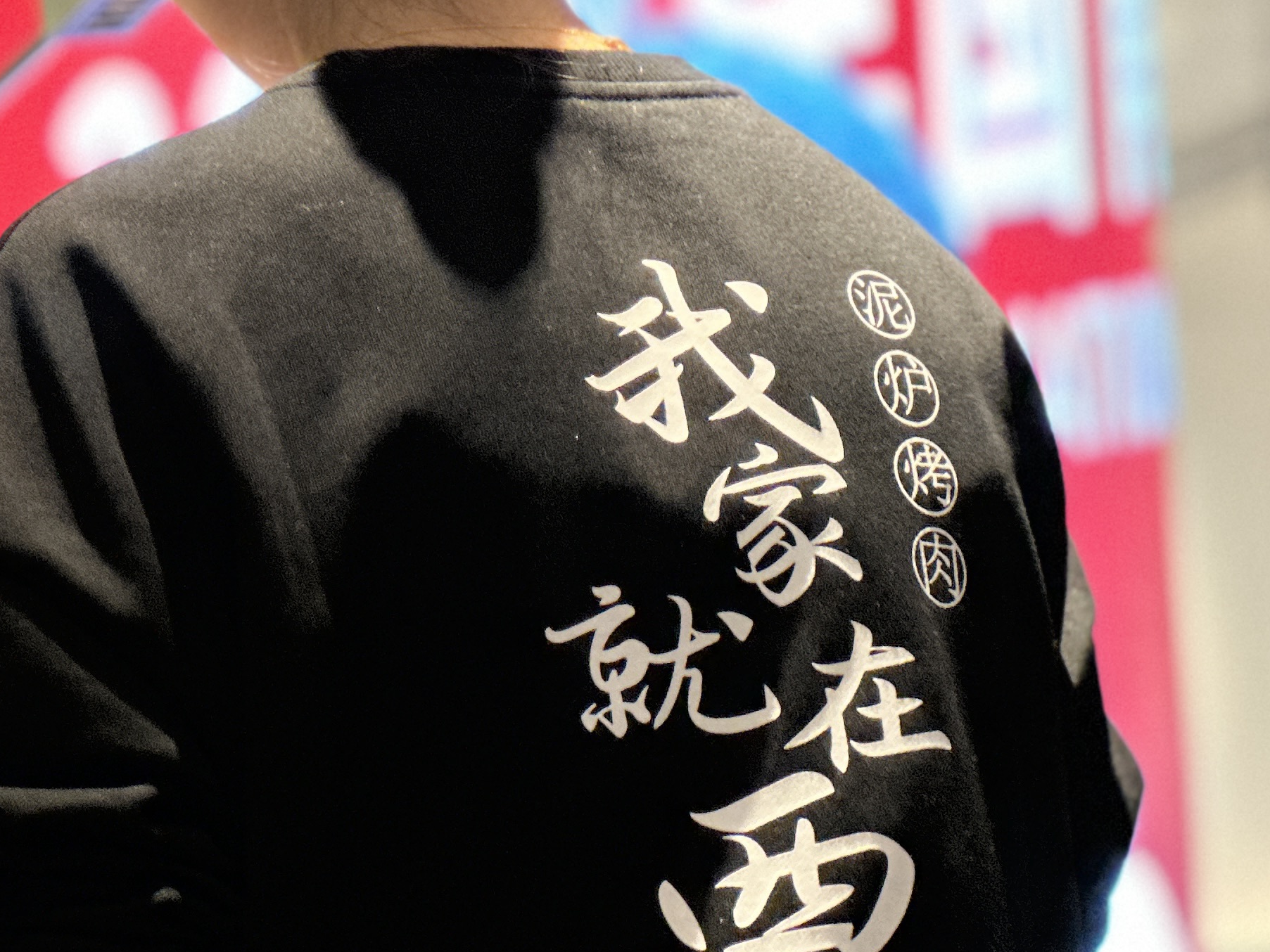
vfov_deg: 8.6
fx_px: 6311
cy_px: 309
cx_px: 118
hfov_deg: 11.4
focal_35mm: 172
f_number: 2.8
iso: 400
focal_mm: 9
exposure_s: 1/30
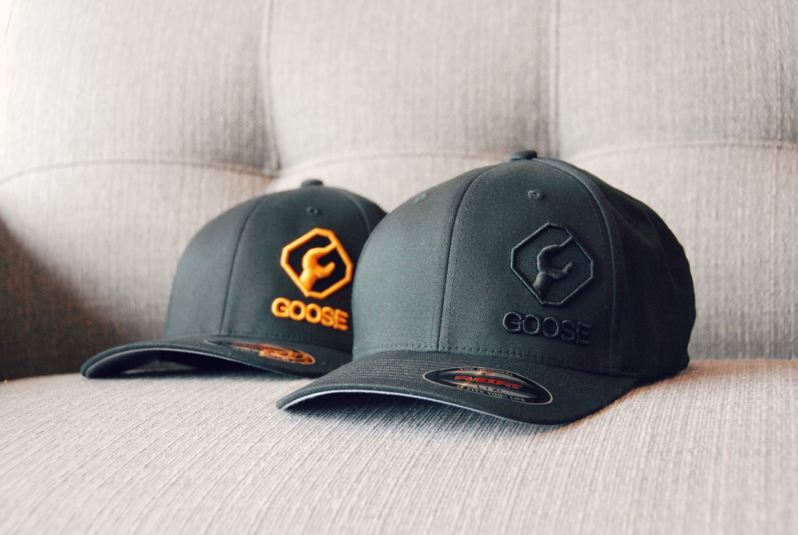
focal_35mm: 72
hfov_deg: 28.0
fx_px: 1598
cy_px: 268
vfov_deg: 19.0
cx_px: 399
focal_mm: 48
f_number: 4.8
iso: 1000
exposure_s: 1/30
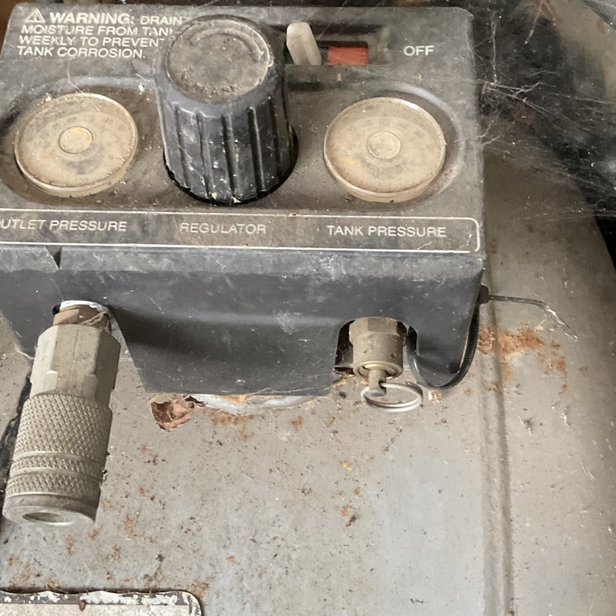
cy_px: 259
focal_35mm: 47
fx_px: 946
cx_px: 300
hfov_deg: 36.1
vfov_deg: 36.0
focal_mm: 3
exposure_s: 1/40
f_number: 1.8
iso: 250
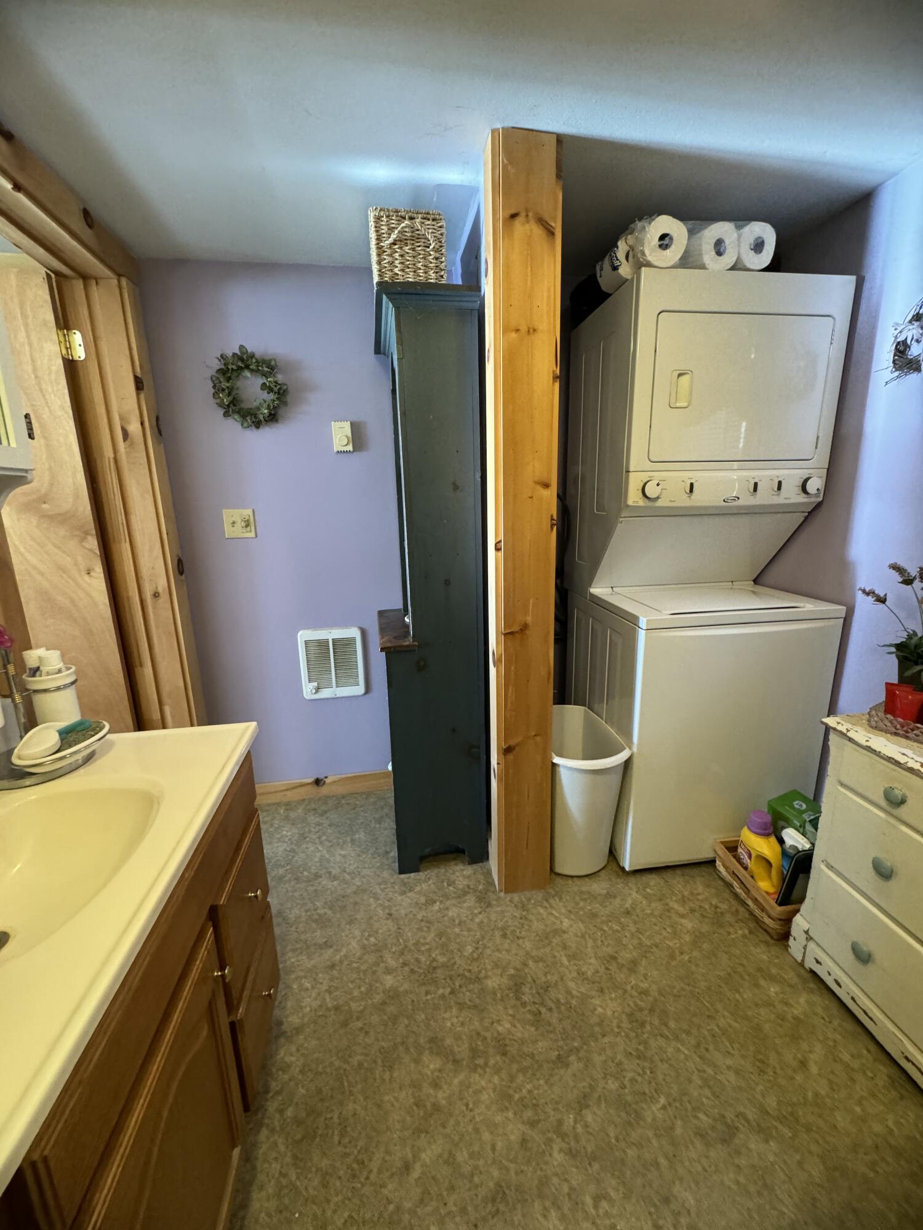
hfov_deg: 85.7
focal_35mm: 14
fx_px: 498
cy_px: 615
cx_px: 462
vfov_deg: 102.1
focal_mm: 2.22
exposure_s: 1/60
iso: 640
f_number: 2.2
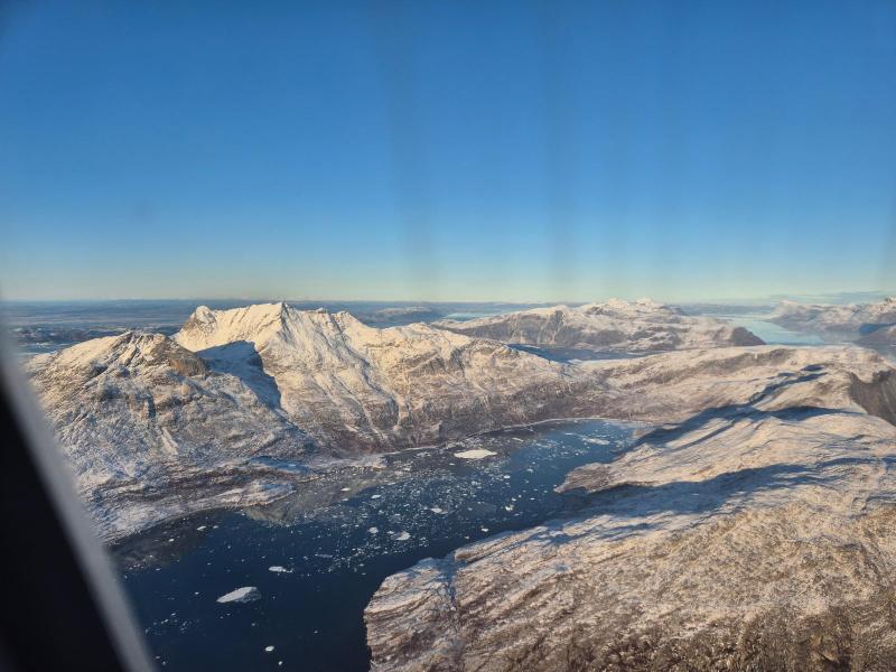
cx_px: 448
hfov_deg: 73.9
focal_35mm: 23
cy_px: 336
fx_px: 595
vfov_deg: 58.9
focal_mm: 5.4
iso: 25
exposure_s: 1/1624
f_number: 1.8
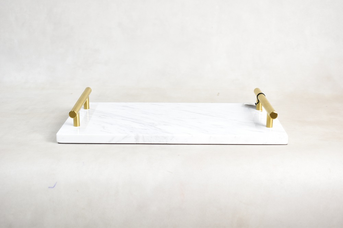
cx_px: 172
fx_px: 500
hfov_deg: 37.9
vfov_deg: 25.7
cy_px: 114
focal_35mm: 52
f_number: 5
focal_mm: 35
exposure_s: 1/20
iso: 400
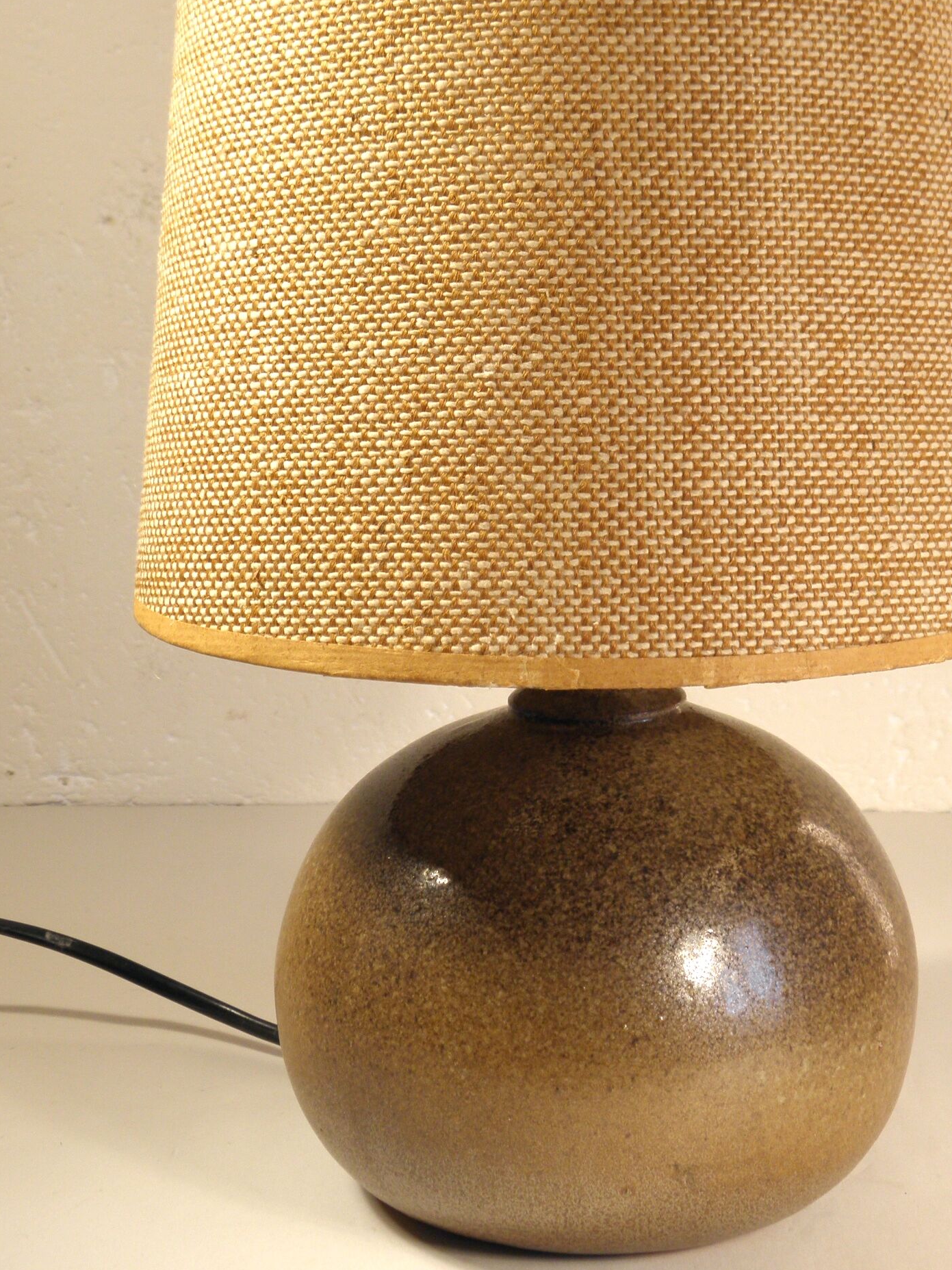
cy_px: 441
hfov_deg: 21.3
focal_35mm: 69
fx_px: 2530
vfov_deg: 28.0
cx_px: 600
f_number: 4
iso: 100
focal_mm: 9.1
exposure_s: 1/50
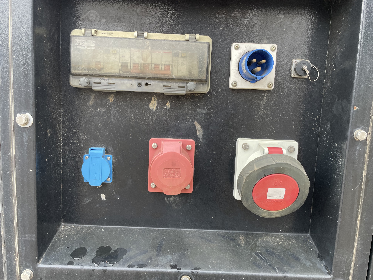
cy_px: 140
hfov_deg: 67.3
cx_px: 186
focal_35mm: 26
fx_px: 280
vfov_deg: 53.1
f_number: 1.6
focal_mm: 4.2
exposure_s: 1/121
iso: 64
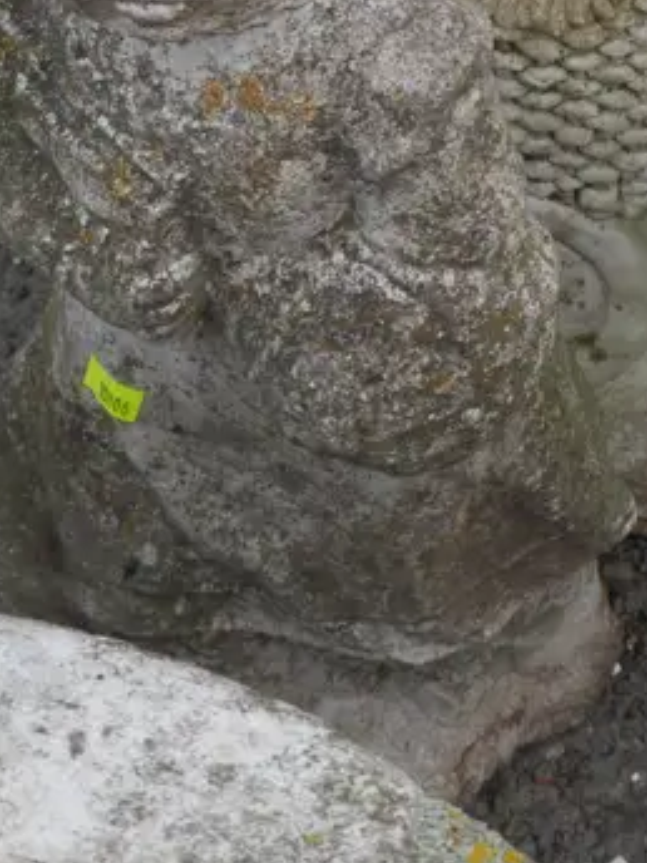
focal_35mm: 119
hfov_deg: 12.2
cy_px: -261
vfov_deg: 15.7
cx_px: 716
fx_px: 2966
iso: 200
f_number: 7.1
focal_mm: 20
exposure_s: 1/200
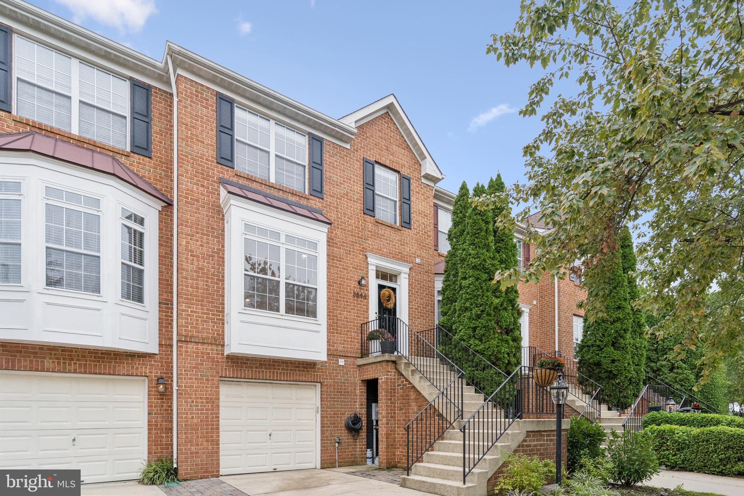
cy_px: 248
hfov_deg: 78.6
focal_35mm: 22
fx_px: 455
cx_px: 372
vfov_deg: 57.2
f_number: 6.3
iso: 1250
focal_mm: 22
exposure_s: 1/320
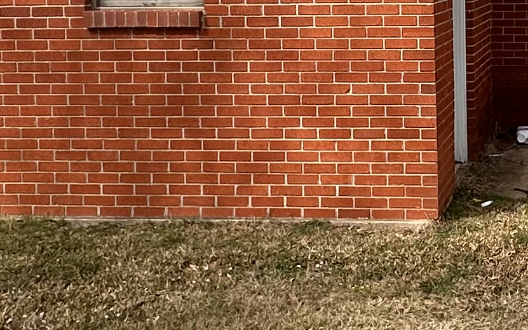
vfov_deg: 17.7
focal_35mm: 72
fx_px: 1036
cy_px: 10
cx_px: 525
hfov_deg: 27.0
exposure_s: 1/1553
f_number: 2.2
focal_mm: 2.22
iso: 50
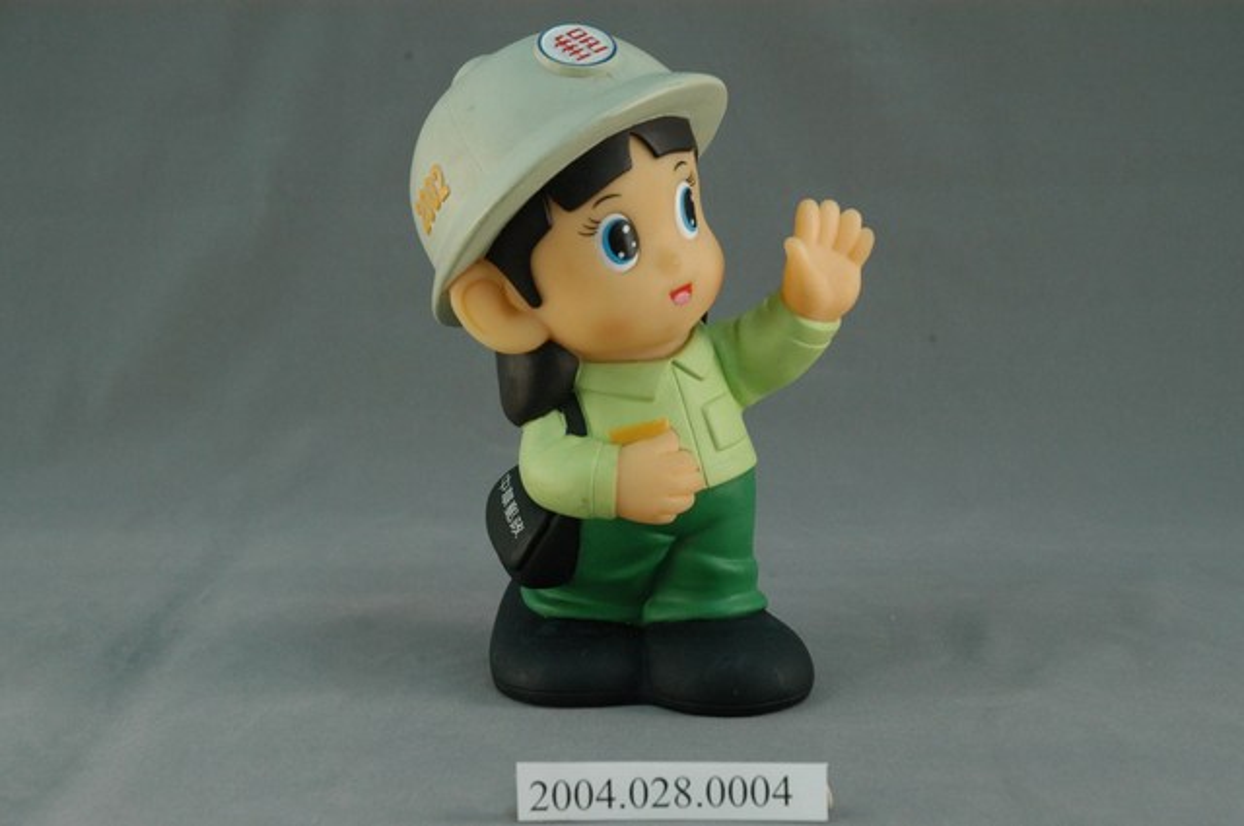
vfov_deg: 18.9
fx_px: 2485
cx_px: 622
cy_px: 413
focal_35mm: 72
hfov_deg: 28.1
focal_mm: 48
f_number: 8
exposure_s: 1/25
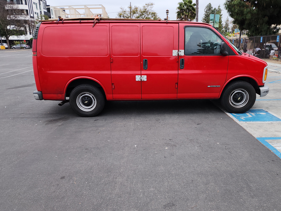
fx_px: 235
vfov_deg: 48.1
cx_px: 155
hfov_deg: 61.5
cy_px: 120
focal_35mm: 29
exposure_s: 1/120
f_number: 1.8
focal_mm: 6.4
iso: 20
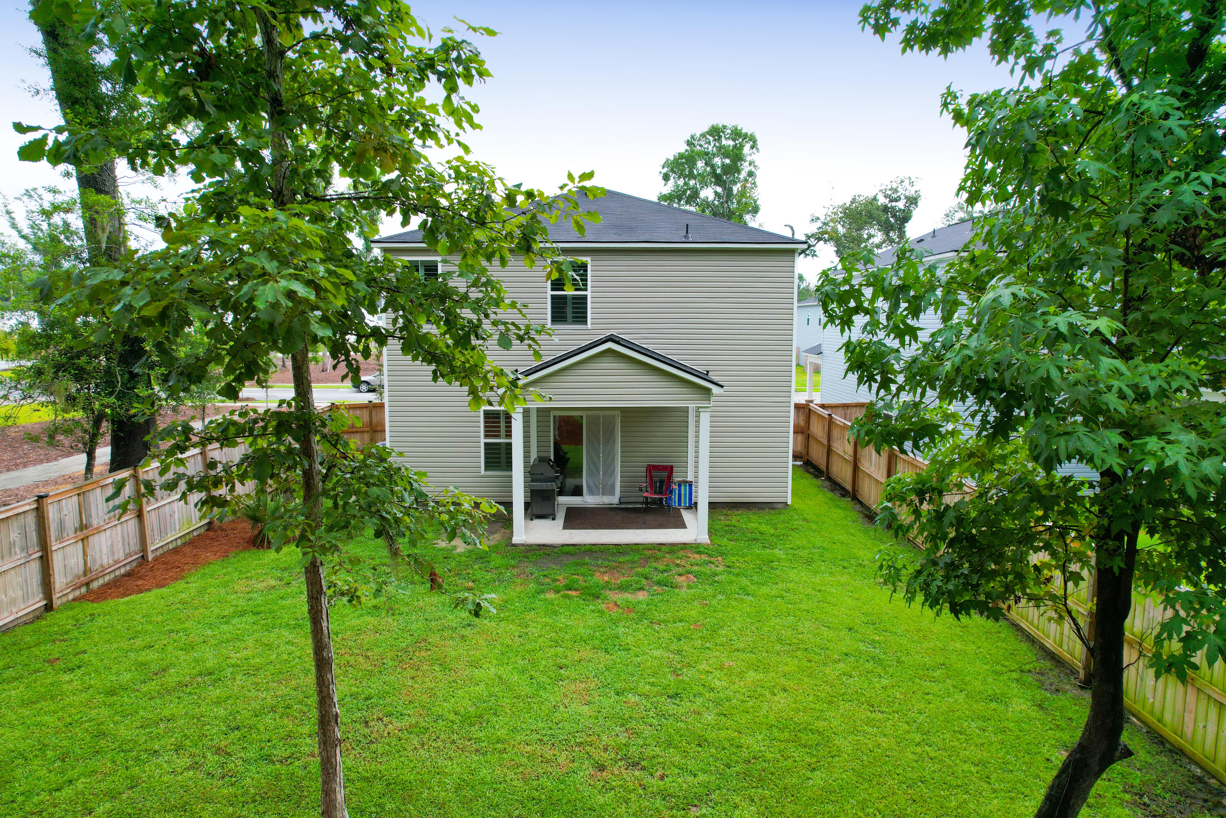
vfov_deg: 57.2
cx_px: 613
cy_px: 409
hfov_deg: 78.6
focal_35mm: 22
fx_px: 749
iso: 100
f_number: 2.8
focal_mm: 8.38
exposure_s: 1/350
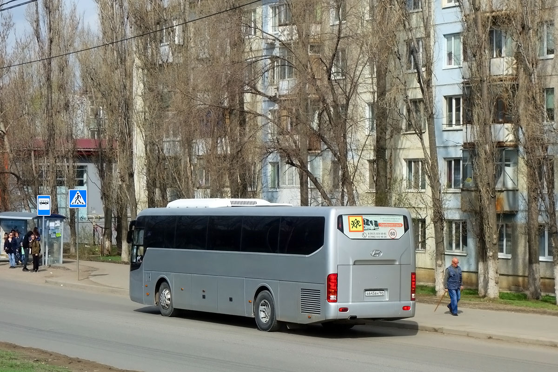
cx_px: 279
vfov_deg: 17.1
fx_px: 1240
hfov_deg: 25.4
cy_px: 186
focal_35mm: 80
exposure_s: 1/500
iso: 125
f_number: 6.3
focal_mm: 29.8
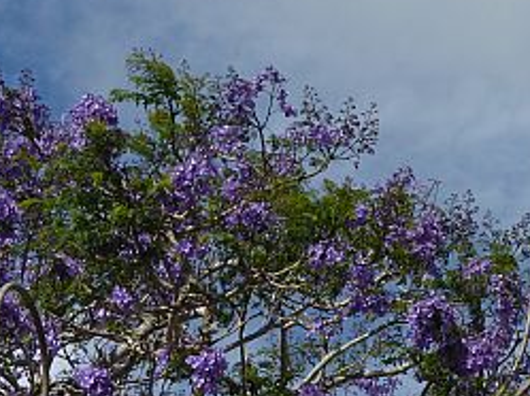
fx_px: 4999
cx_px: 140
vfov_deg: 4.5
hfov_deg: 6.1
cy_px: 343
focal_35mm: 327
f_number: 5.1
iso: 100
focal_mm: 20.6
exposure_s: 1/800
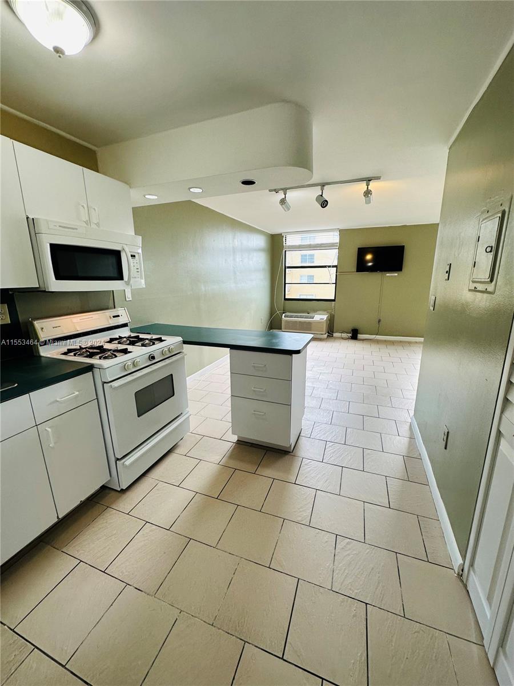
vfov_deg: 102.1
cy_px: 343
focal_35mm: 14
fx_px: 277
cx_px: 257
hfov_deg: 85.7
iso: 100
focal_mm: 2.22
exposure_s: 1/120
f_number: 2.2
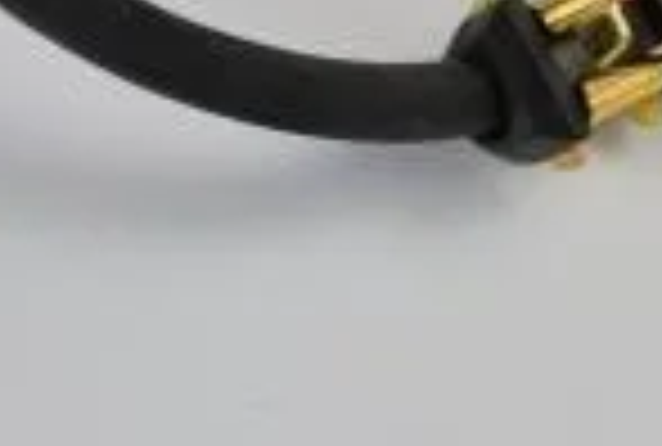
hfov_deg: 13.6
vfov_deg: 9.0
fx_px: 2767
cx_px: 306
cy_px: -216
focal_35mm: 150
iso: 220
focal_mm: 32
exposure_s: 1/30
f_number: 13
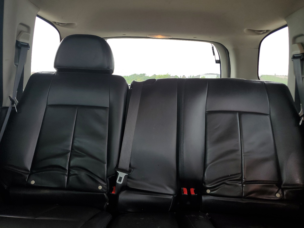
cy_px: 114
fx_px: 228
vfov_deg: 53.1
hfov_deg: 67.3
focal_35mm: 26
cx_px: 152
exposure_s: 1/120
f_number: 1.5
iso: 66
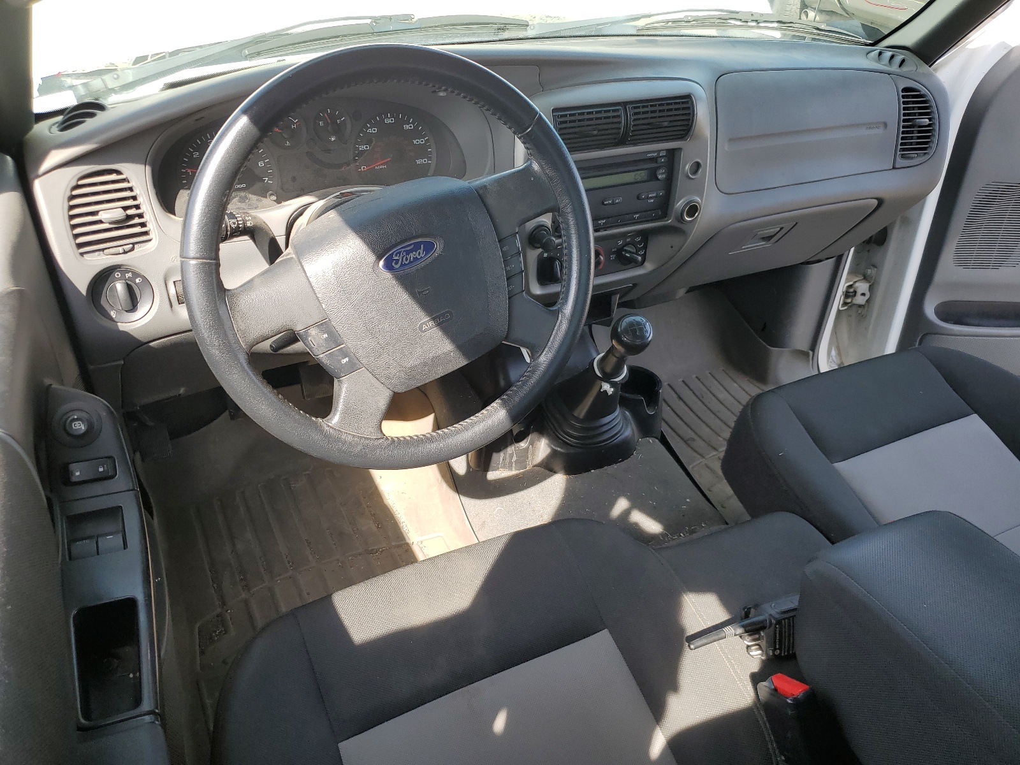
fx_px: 766
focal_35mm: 26
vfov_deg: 53.1
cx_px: 510
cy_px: 382
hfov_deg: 67.3
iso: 50
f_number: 1.5
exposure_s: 1/526
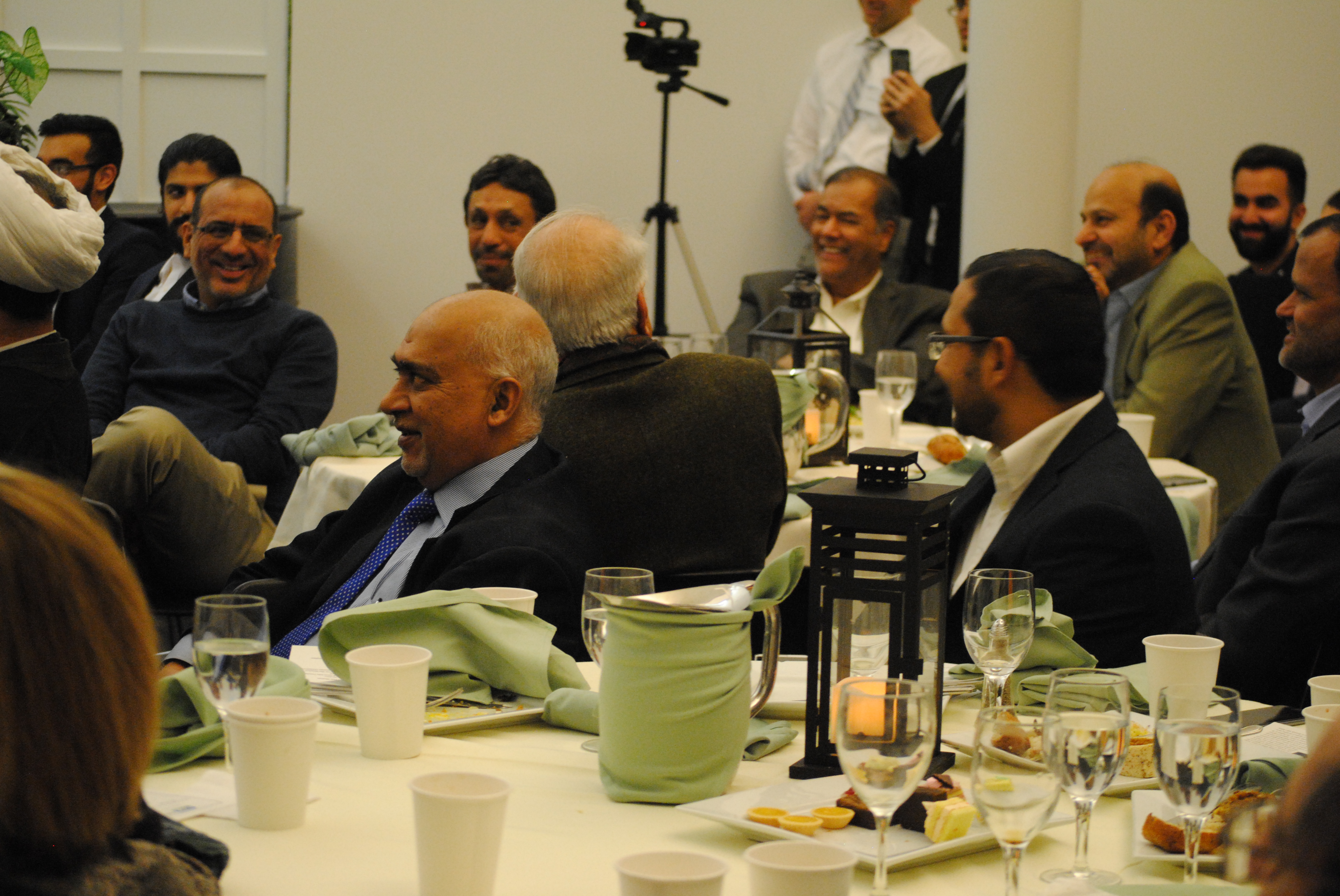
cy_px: 448
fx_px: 3075
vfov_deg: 16.6
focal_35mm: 82
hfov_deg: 24.6
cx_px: 670
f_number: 4
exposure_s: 1/30
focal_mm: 55
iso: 1000
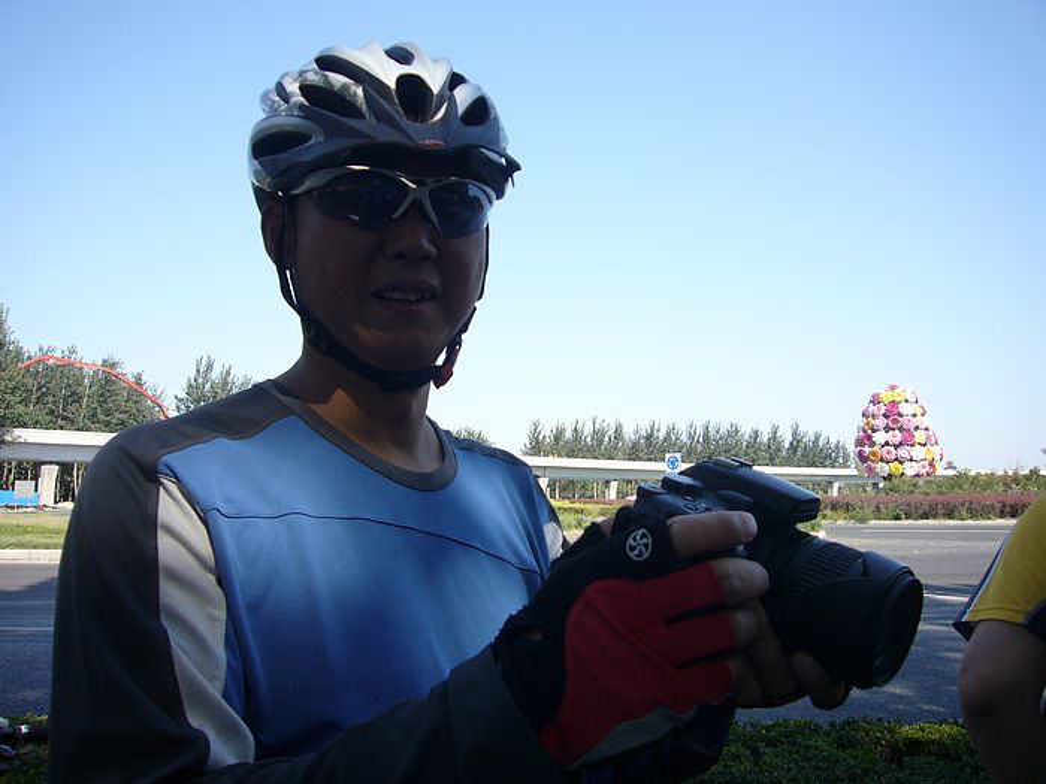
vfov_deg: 49.7
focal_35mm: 28
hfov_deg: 63.4
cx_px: 523
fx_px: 846
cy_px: 392
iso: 80
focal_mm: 4.6
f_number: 5.6
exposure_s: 1/160
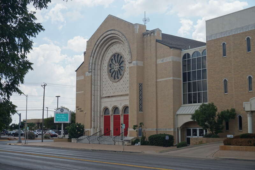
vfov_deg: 26.5
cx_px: 128
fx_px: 361
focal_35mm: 51
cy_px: 85
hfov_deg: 38.9
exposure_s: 1/160
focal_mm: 34
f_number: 9
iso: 100
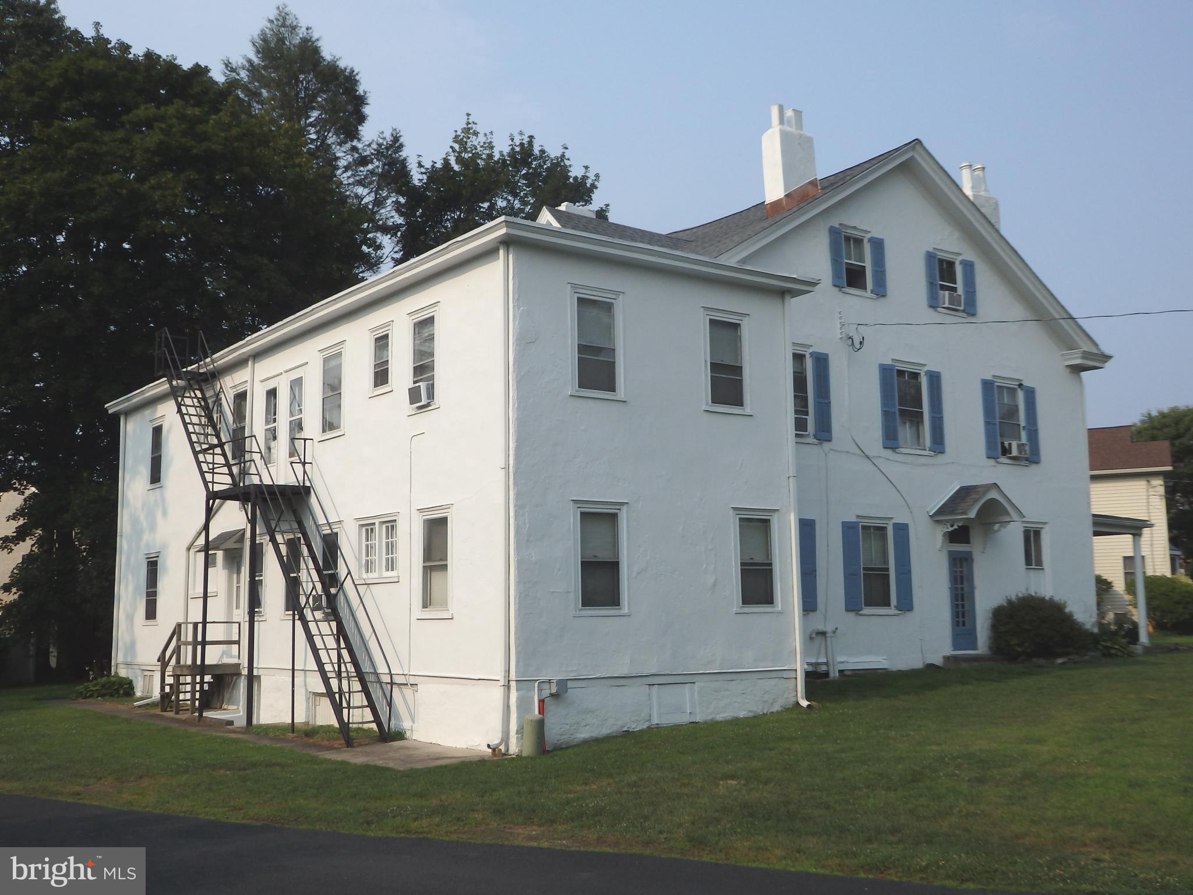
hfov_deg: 50.1
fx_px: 1275
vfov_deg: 38.7
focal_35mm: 37
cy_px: 448
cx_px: 596
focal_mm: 6.6
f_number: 10.1
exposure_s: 1/250
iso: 125
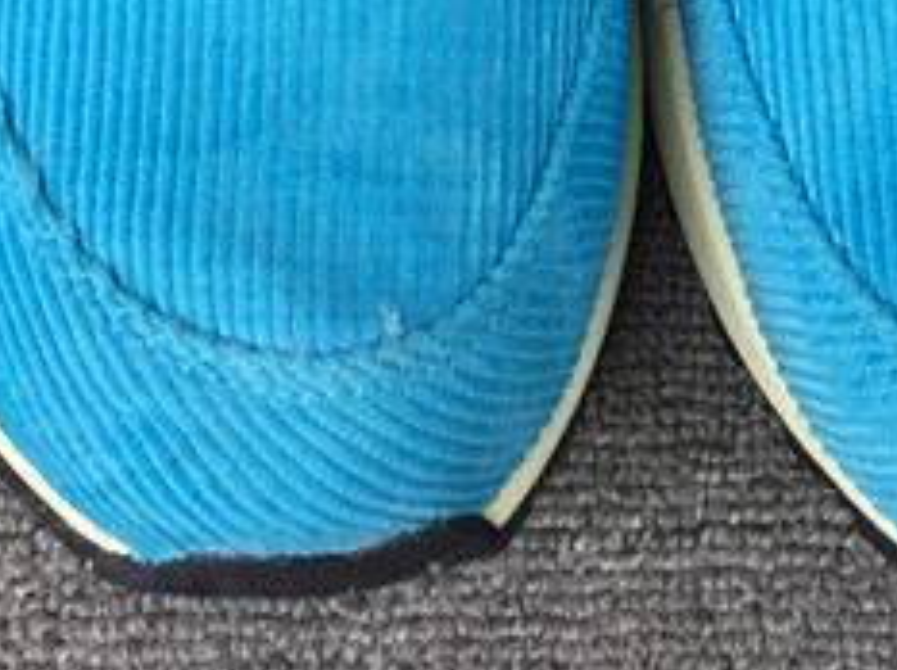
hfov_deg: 16.4
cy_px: -491
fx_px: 3105
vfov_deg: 11.5
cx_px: 551
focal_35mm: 120
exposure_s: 1/193
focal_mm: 3.3
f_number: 2.4
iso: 25
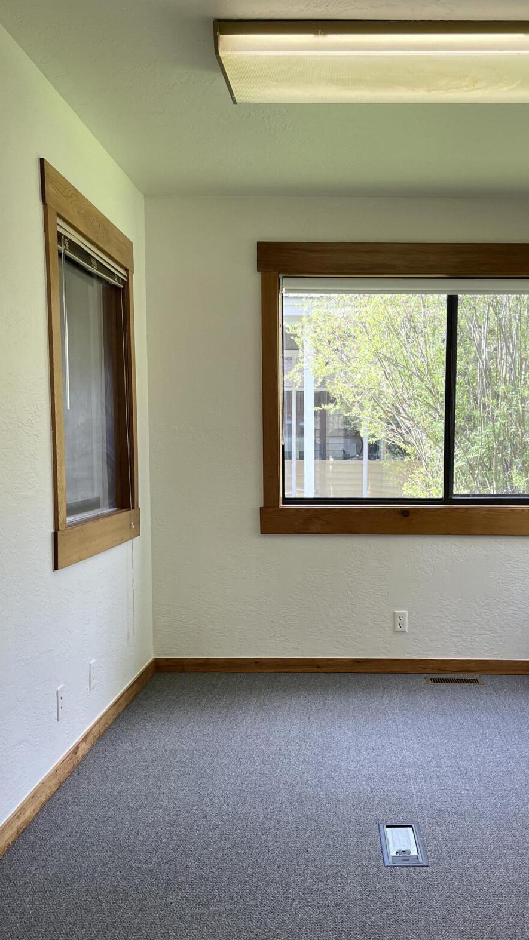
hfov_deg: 32.6
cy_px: 564
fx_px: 898
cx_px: 344
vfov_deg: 54.9
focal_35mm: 36
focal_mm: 5.1
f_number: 1.6
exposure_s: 1/120
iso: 50
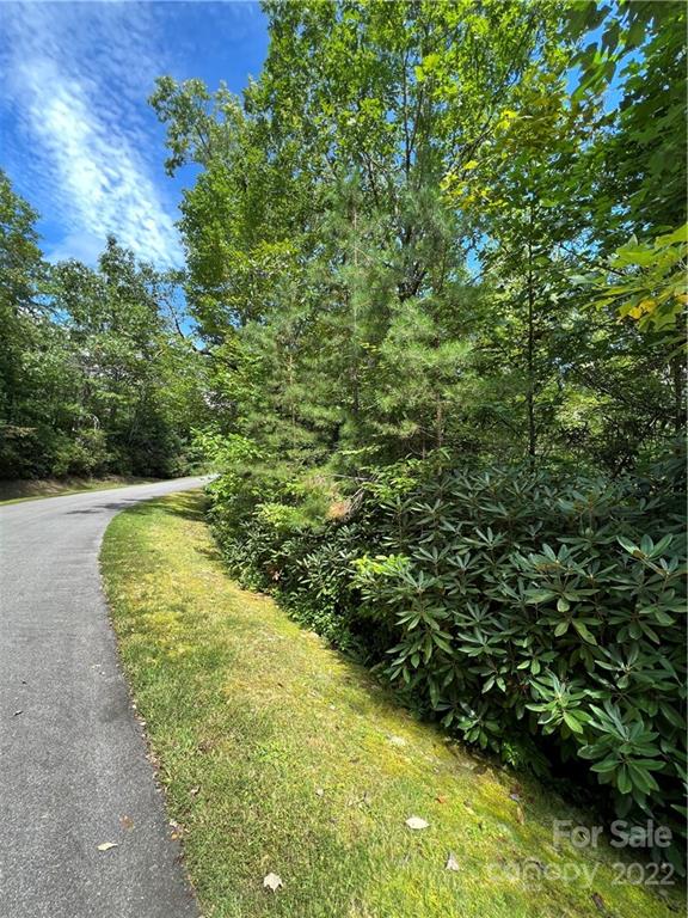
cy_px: 459
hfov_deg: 89.9
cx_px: 344
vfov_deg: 106.2
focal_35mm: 13
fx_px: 345
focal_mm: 1.57
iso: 32
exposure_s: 1/245
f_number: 1.8
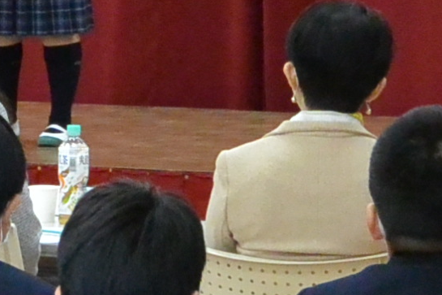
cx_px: -4
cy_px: -119
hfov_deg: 7.4
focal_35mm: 279
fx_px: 3424
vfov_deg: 4.9
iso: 1600
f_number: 4.2
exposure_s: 1/60
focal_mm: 16.6
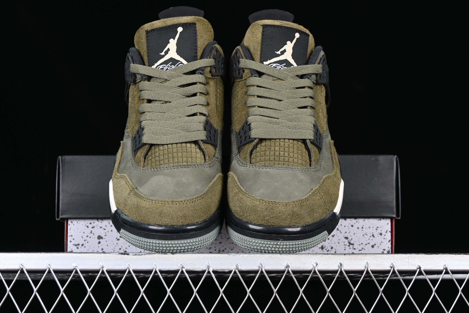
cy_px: 156
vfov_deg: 18.2
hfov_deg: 27.0
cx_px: 234
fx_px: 977
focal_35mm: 75
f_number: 6.3
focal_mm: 50
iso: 160
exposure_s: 1/60
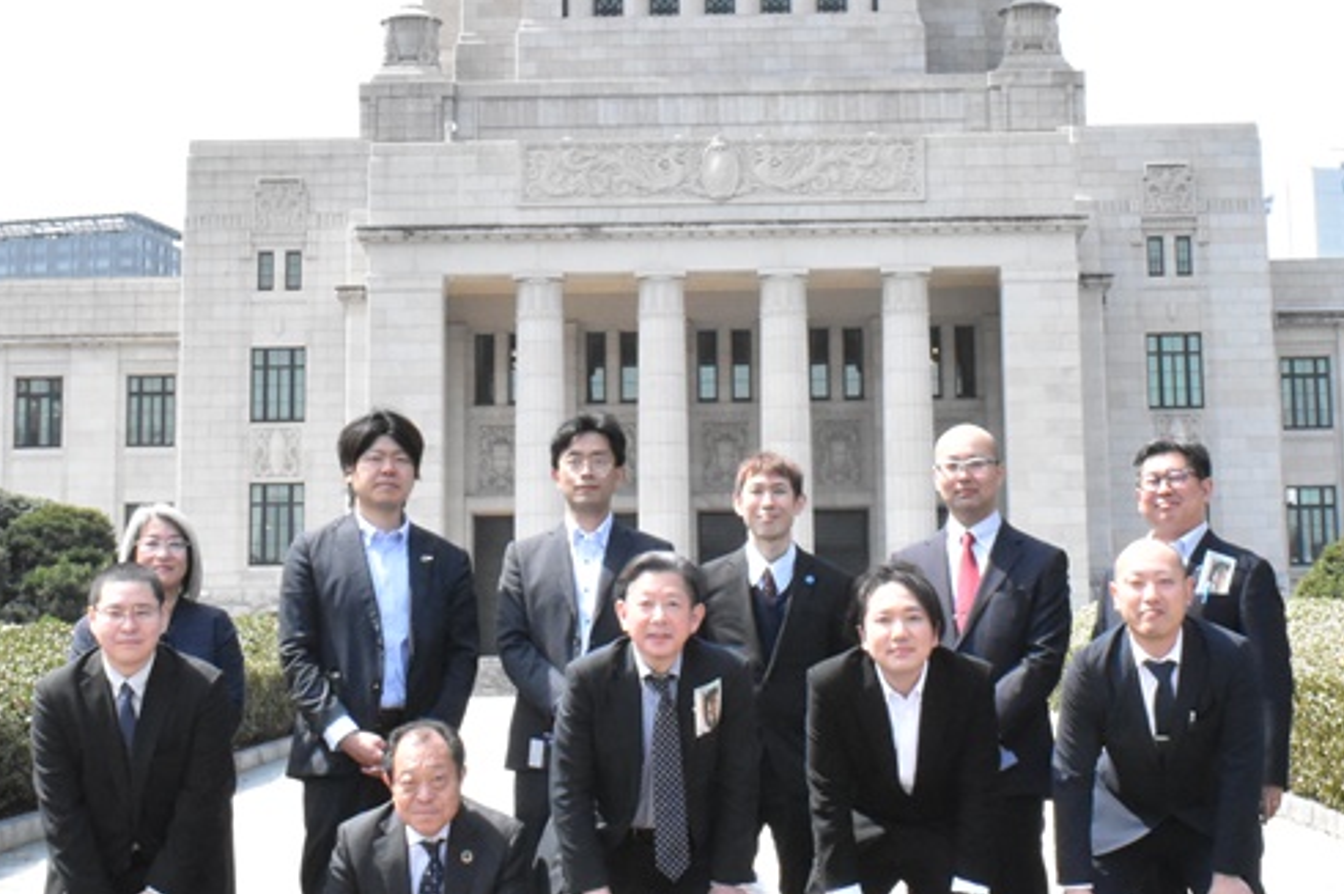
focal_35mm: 69
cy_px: 258
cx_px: 749
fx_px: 2574
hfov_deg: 29.2
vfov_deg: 19.6
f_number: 22
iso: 2500
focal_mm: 22
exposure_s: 1/400
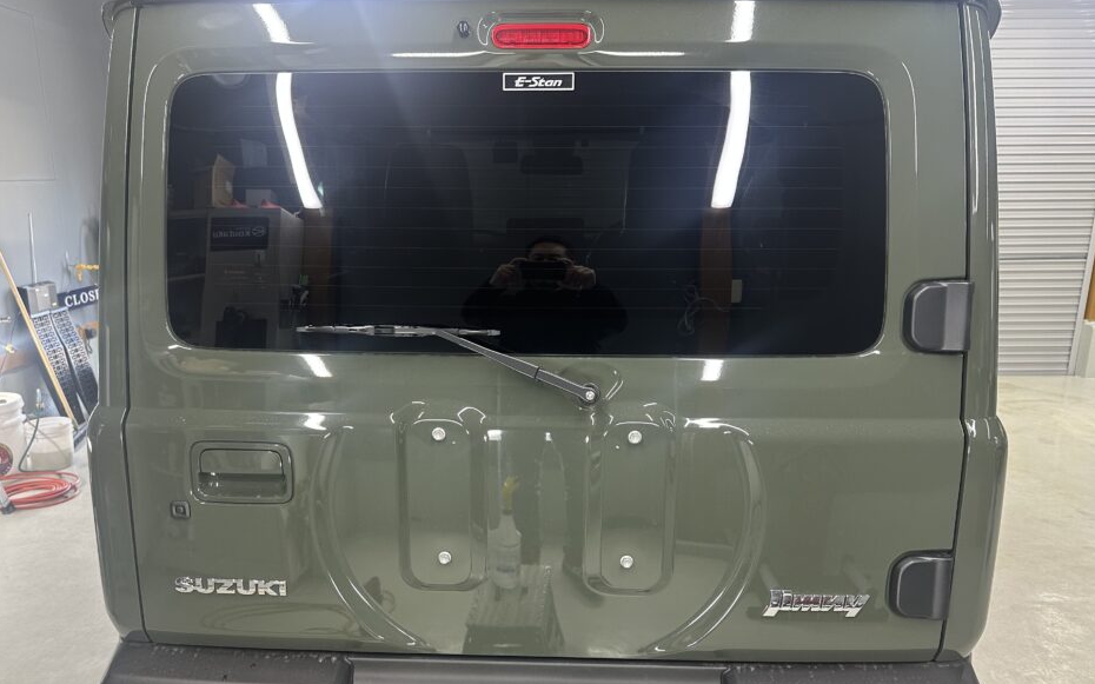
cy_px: 406
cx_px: 525
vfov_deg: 44.3
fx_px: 835
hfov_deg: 66.4
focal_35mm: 28
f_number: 1.78
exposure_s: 1/60
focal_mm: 6.86
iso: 160
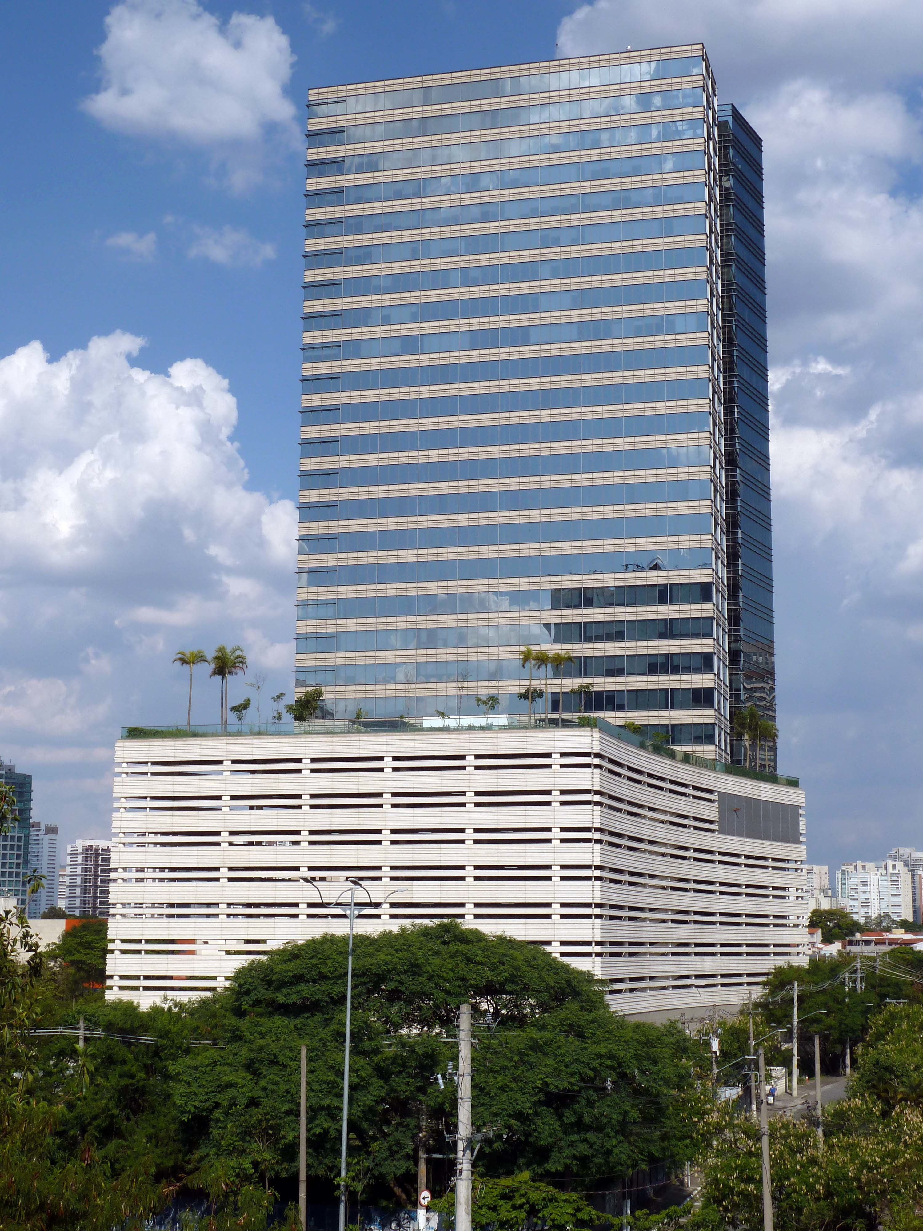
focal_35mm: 52
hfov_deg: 28.0
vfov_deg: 36.8
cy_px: 616
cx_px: 462
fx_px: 1849
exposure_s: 1/500
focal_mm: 8.5
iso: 80
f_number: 6.3
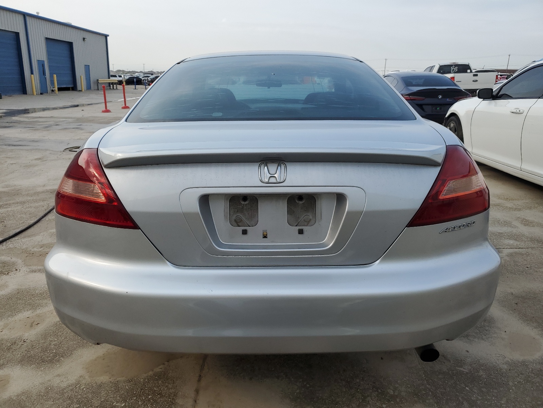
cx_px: 272
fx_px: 408
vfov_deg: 53.1
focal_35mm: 26
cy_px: 204
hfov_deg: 67.3
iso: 50
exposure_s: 1/1667
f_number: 1.5
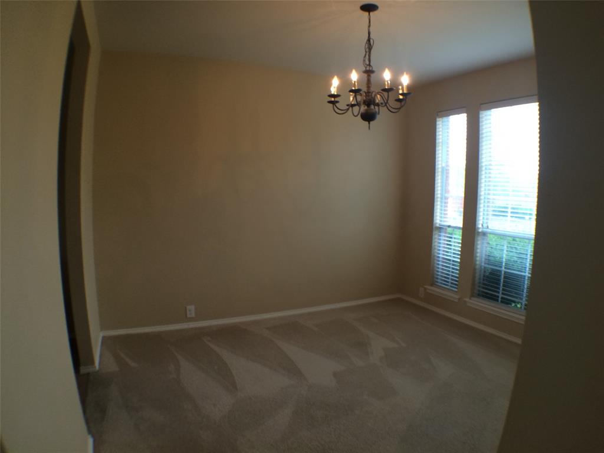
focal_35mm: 29
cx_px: 302
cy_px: 226
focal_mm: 4.15
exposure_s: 1/40
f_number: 2.2
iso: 40
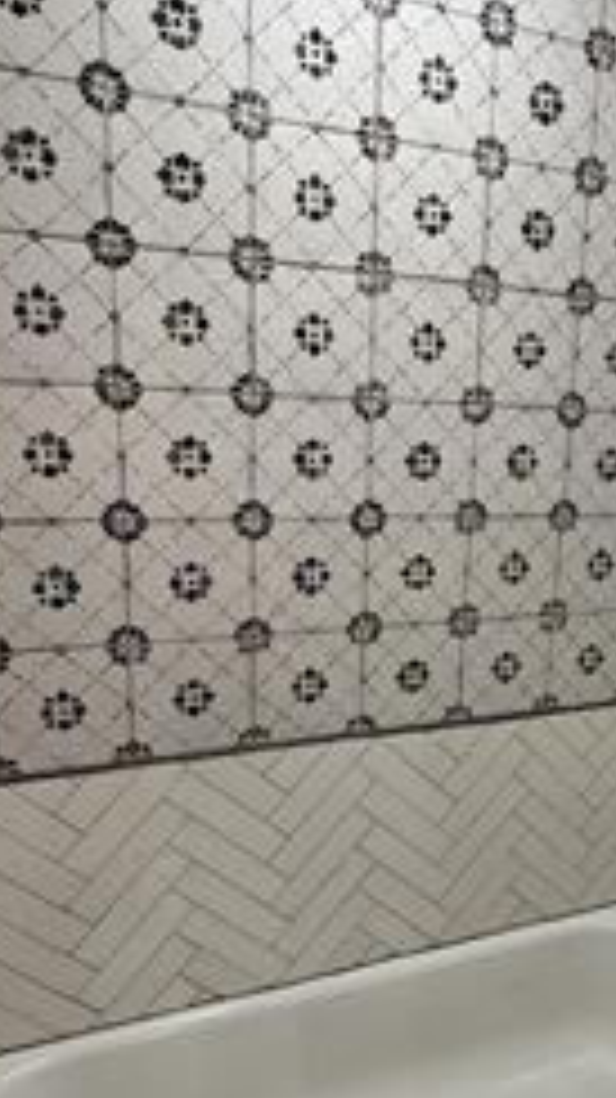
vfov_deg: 64.1
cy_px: 612
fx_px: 872
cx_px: 459
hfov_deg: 38.0
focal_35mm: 30
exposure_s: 1/120
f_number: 2.2
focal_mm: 2.22
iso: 125
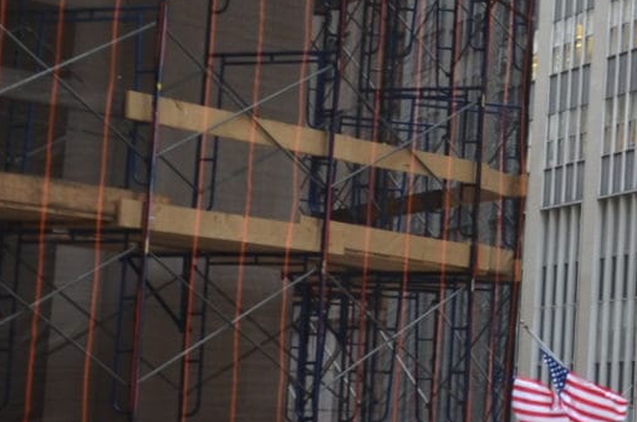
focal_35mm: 135
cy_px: 82
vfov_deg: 10.1
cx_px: 1437
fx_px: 2384
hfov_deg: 12.5
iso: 125
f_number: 4
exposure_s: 1/40
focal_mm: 18
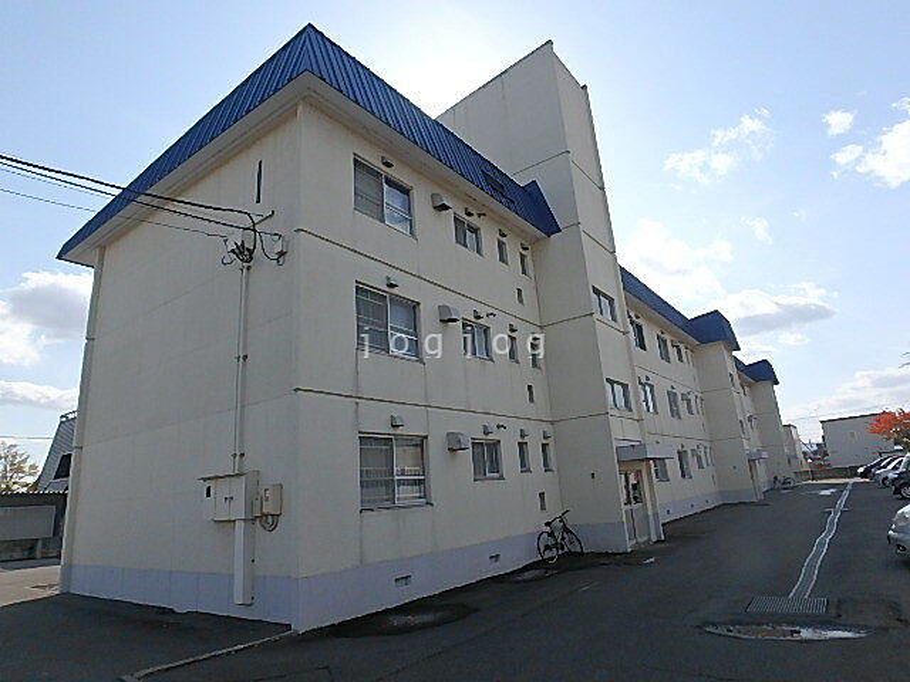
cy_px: 341
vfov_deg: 63.4
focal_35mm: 21
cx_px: 455
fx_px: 552
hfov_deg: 79.0
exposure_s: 1/640
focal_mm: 3.7
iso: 125
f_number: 6
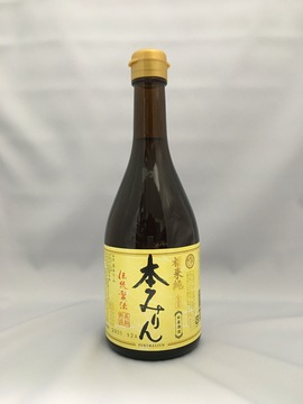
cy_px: 202
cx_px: 152
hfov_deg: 48.2
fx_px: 338
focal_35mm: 29
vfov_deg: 61.7
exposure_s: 1/15
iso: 200
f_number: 2.2
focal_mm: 4.15
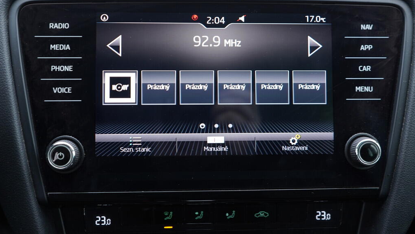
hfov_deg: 52.8
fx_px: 418
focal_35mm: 38
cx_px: 208
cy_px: 96
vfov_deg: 31.1
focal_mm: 24
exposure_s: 1/40
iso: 320
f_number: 2.8
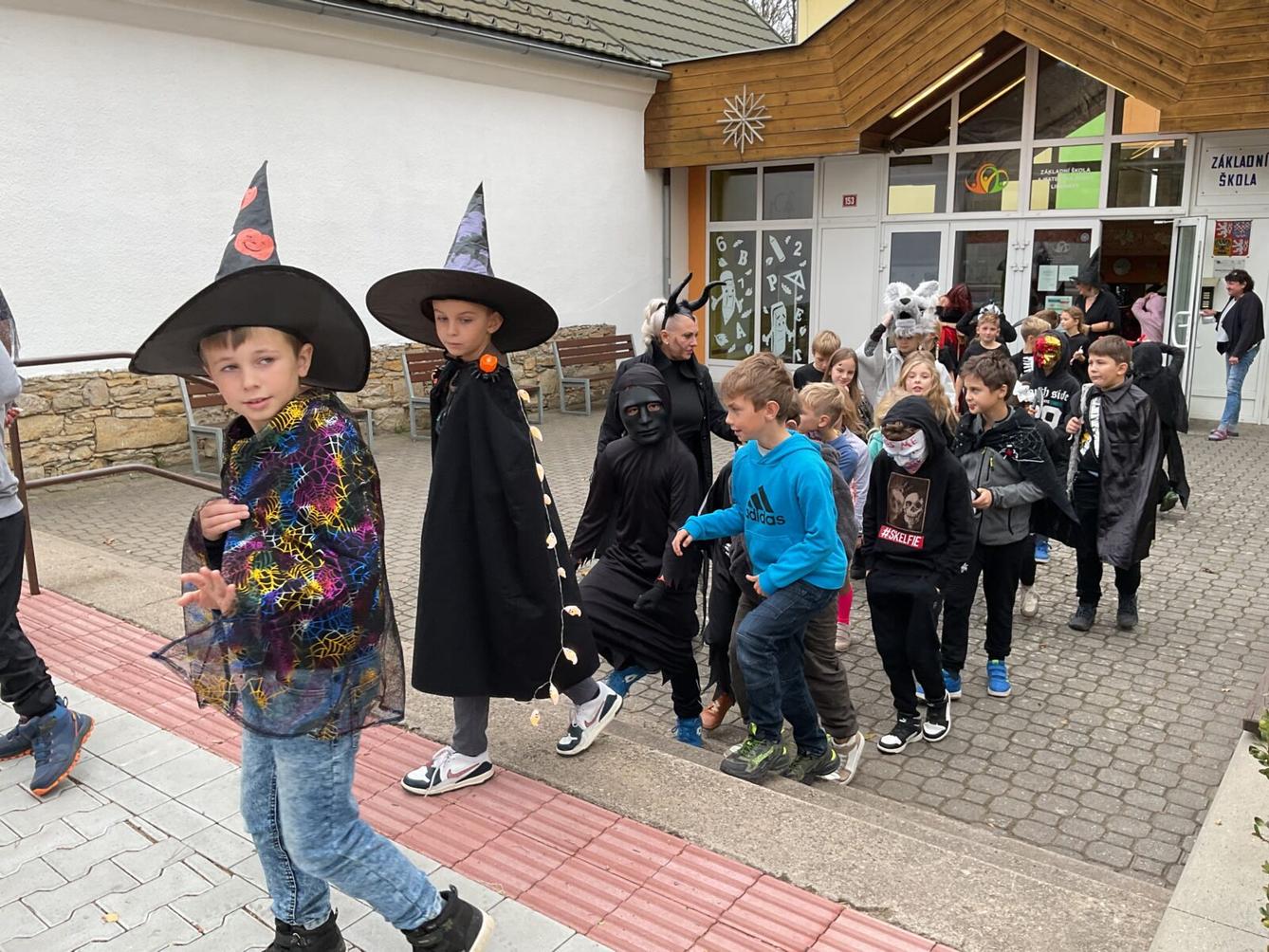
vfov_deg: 48.2
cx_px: 634
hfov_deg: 61.7
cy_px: 476
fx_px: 1063
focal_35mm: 29
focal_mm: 3
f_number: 1.8
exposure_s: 1/100
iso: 25
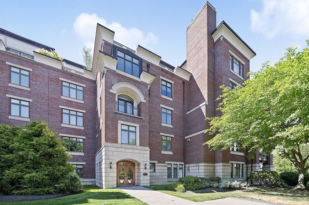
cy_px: 102
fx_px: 120
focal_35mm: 14
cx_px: 154
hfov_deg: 104.3
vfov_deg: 81.1
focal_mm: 14
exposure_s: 1/160
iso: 200
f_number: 8
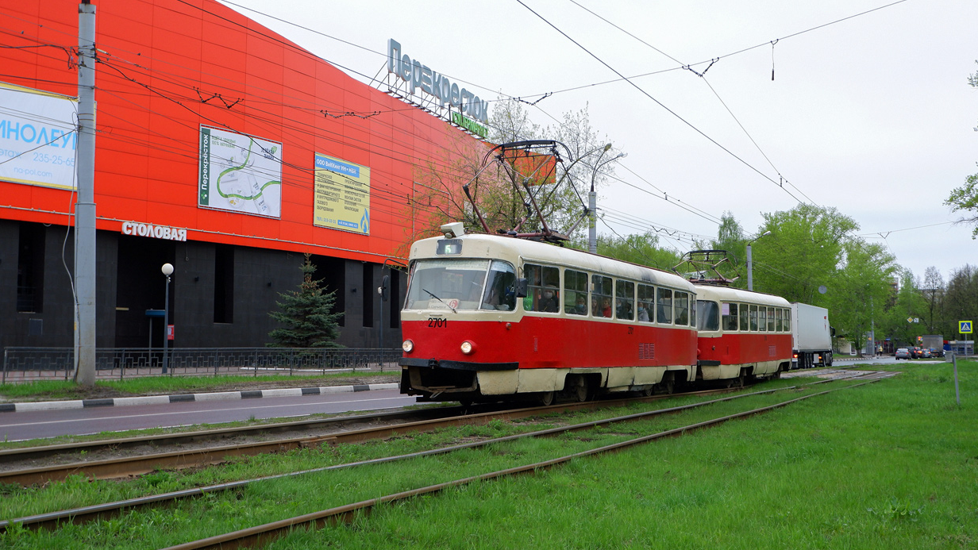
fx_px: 1167
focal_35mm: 45
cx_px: 479
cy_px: 249
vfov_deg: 26.5
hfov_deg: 45.5
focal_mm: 28
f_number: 4.5
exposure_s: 1/640
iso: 400
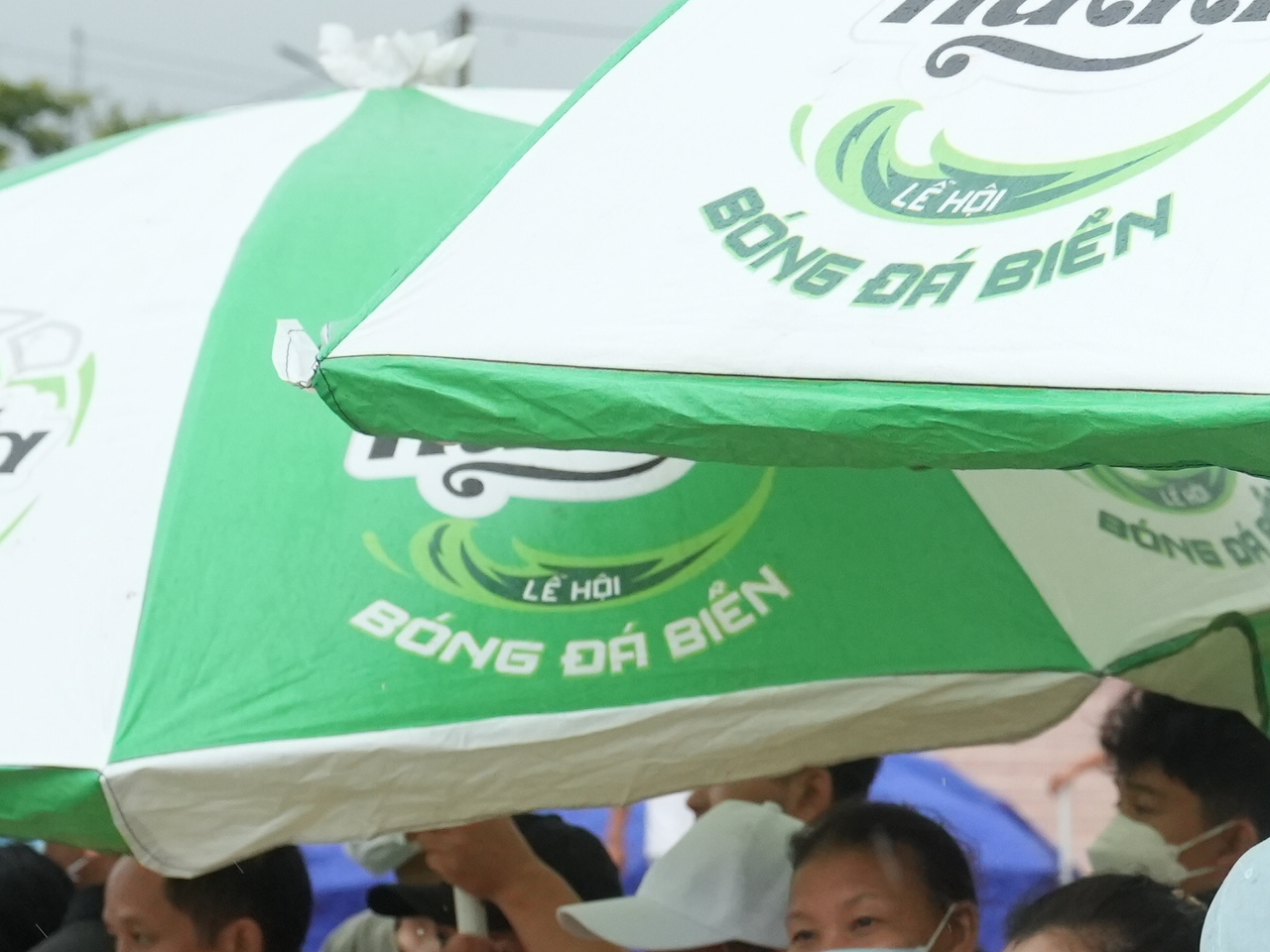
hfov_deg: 14.0
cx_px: 1692
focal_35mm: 135
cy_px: 893
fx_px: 4953
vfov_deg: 10.9
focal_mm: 39
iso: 2000
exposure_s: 1/400
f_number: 4
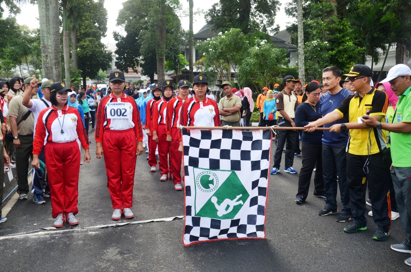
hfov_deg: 53.2
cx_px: 206
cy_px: 136
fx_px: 410
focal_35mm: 36
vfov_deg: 36.7
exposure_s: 1/160
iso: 200
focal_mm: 24
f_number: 6.3
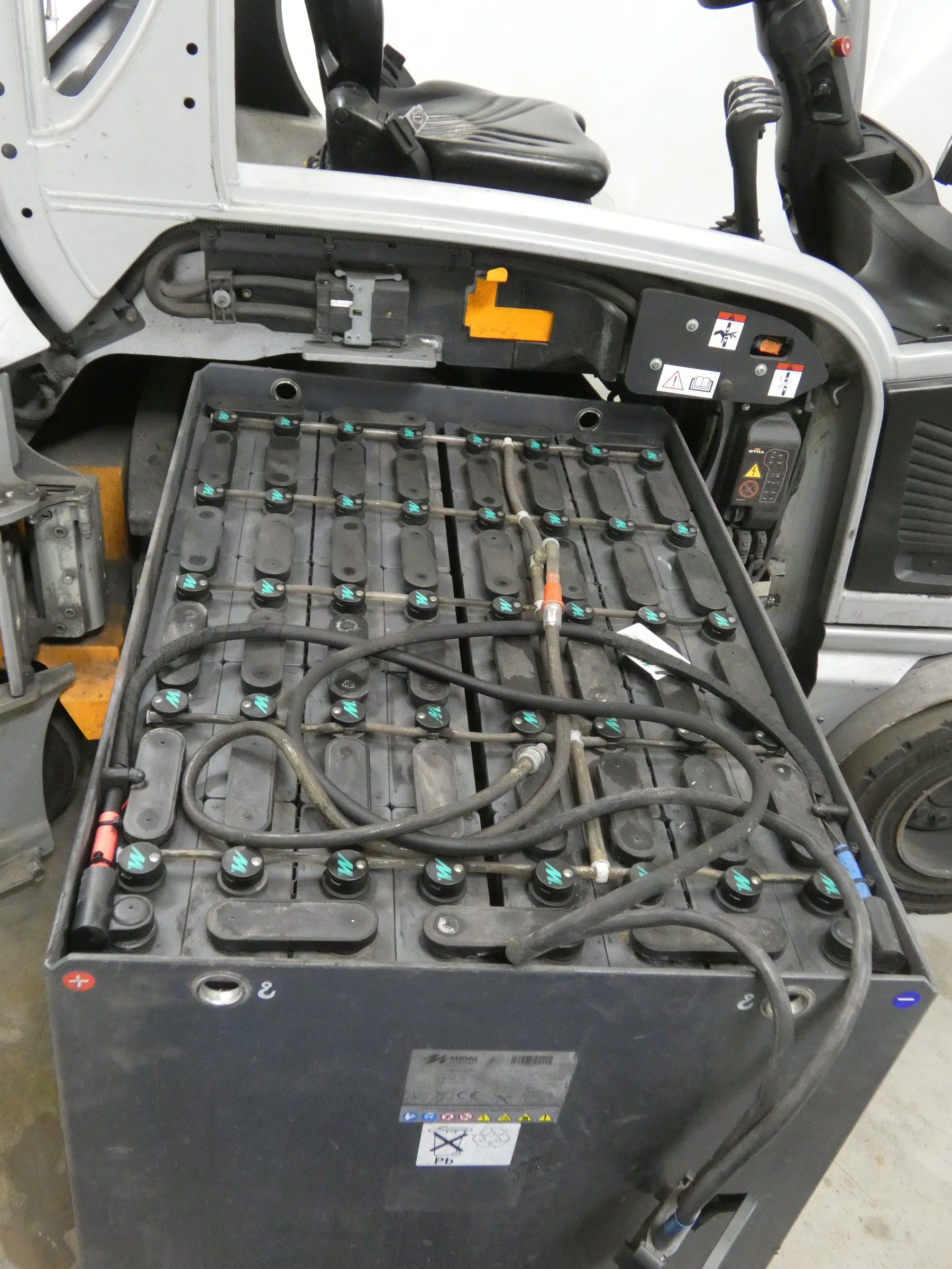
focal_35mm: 31
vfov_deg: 58.4
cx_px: 476
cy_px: 634
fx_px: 1137
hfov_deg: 45.4
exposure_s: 1/80
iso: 1000
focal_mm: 5.5
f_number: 3.3
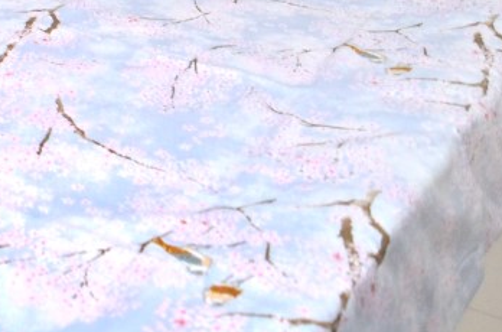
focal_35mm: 77
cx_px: -415
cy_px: -331
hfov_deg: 19.4
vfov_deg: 14.5
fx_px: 1076
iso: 400
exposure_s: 1/800
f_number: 2.8
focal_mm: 11
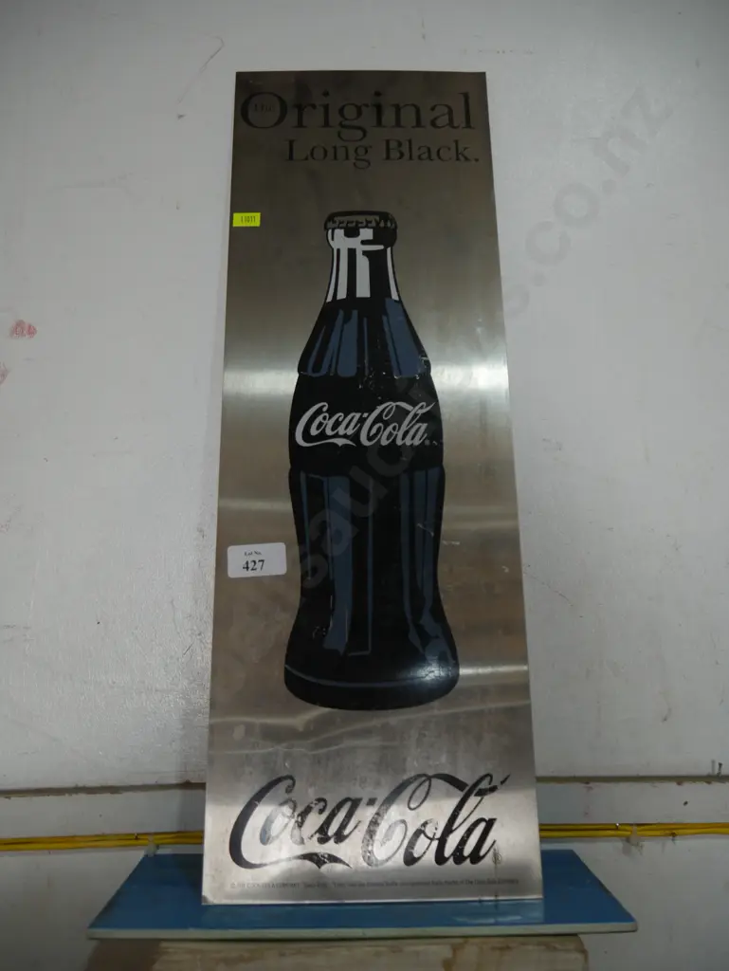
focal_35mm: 28
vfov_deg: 63.4
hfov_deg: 49.8
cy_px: 486
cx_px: 364
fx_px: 786
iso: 200
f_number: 3.5
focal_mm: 14
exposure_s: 1/100
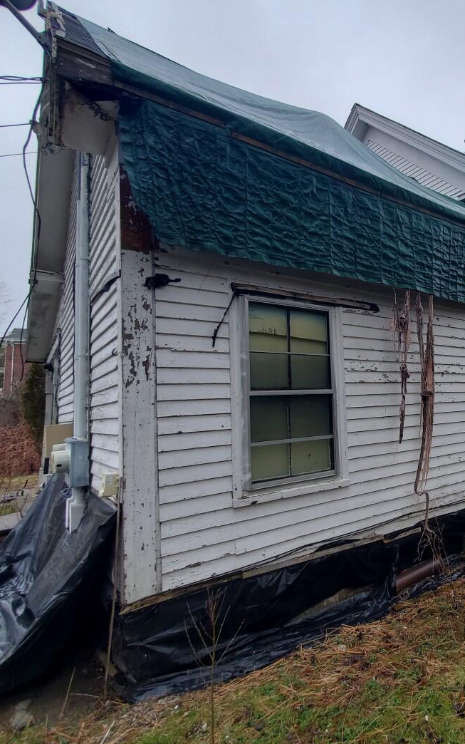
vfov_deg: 88.0
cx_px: 418
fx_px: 385
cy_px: 374
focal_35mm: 19
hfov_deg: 54.3
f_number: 2.2
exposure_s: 1/603
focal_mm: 1.8
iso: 50
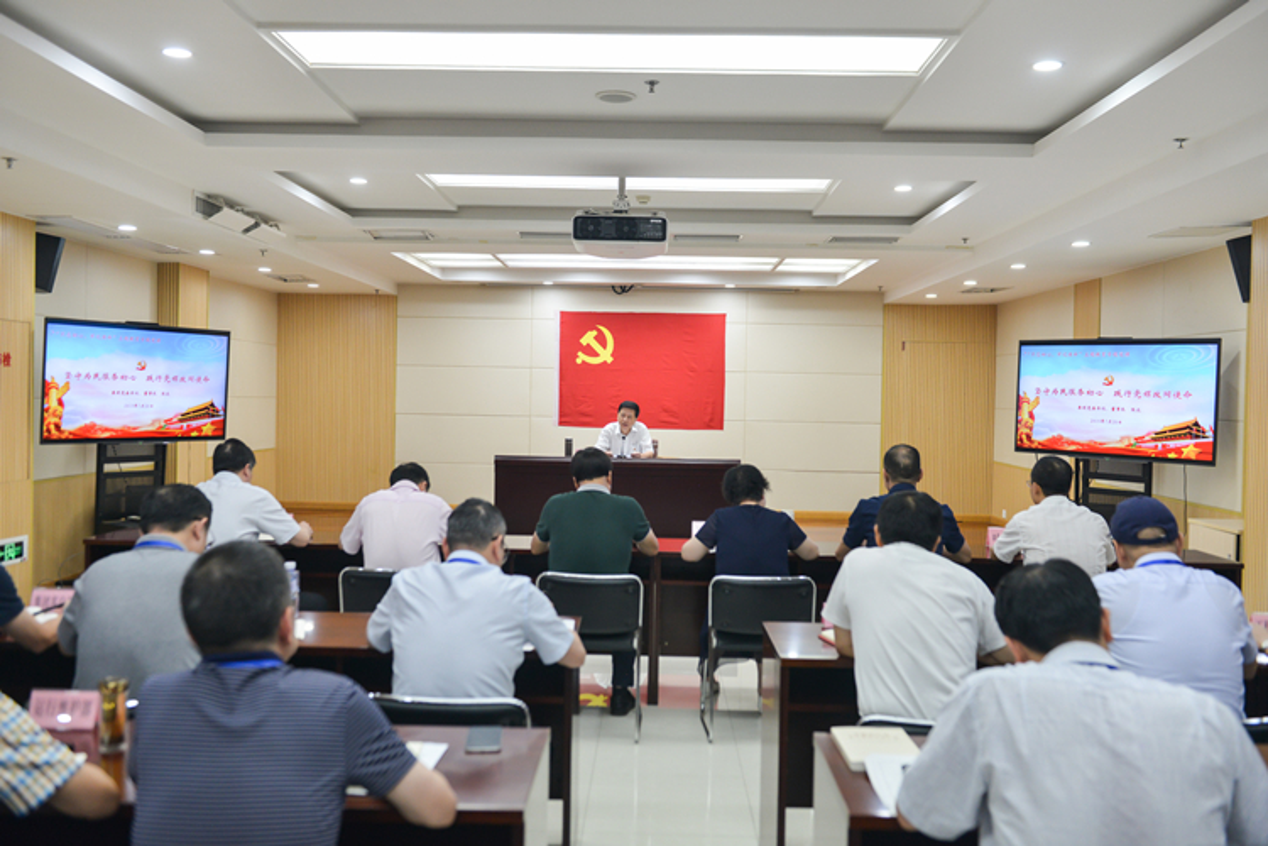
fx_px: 1127
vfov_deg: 41.1
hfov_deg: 58.7
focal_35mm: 32
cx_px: 634
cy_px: 423
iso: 1100
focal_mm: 32
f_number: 3.5
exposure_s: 1/160
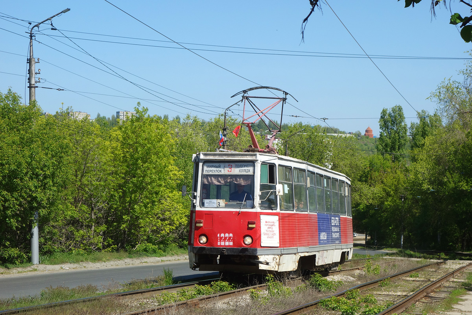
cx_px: 236
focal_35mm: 85
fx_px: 1114
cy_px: 158
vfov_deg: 16.1
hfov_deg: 23.9
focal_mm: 31.48
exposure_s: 1/500
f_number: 6.3
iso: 125
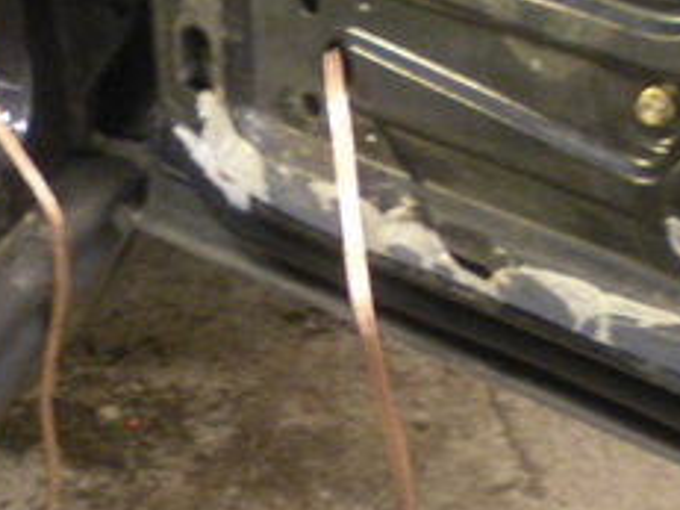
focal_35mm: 122
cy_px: 304
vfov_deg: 12.1
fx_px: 2395
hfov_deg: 16.2
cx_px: 336
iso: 391
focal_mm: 7.4
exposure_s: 1/8
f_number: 3.5
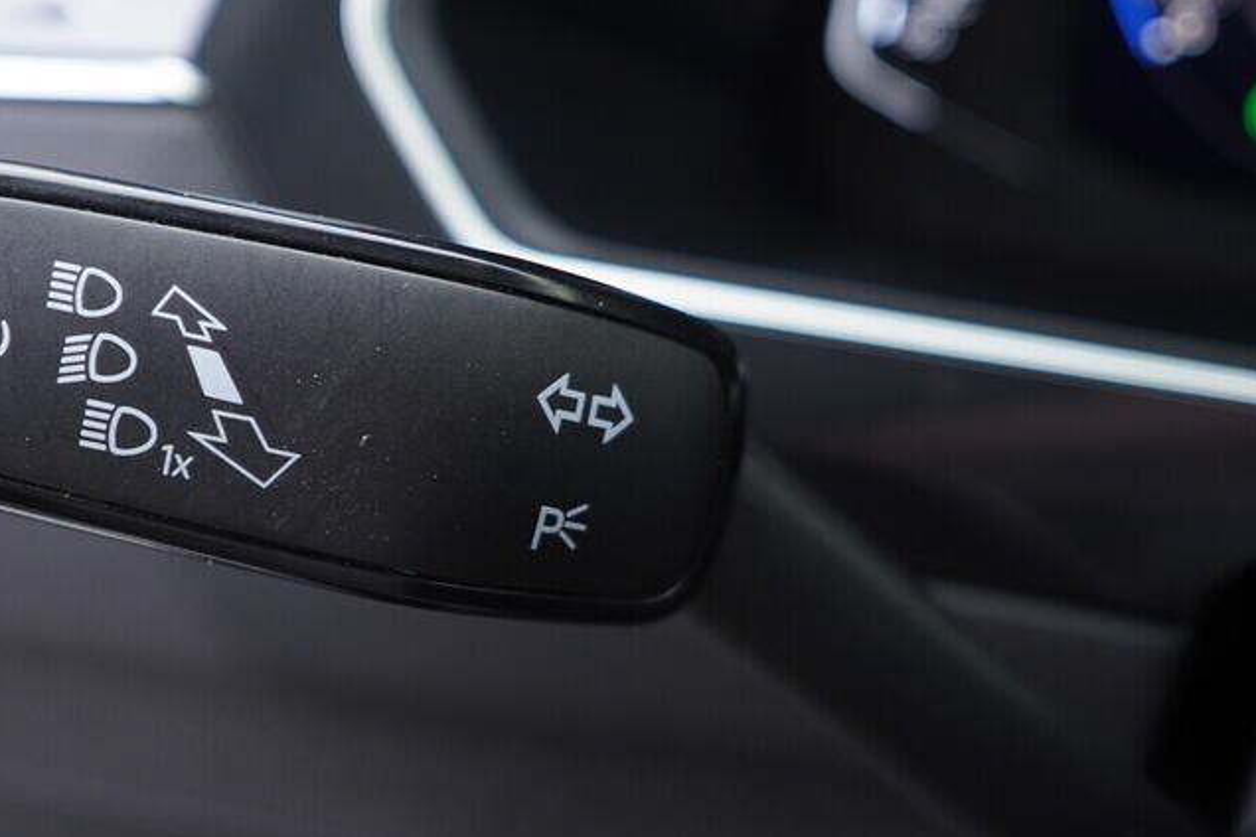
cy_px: 321
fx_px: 2023
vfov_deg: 23.3
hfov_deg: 33.5
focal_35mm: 58
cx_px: 247
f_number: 2.8
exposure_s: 1/40
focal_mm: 24
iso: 250
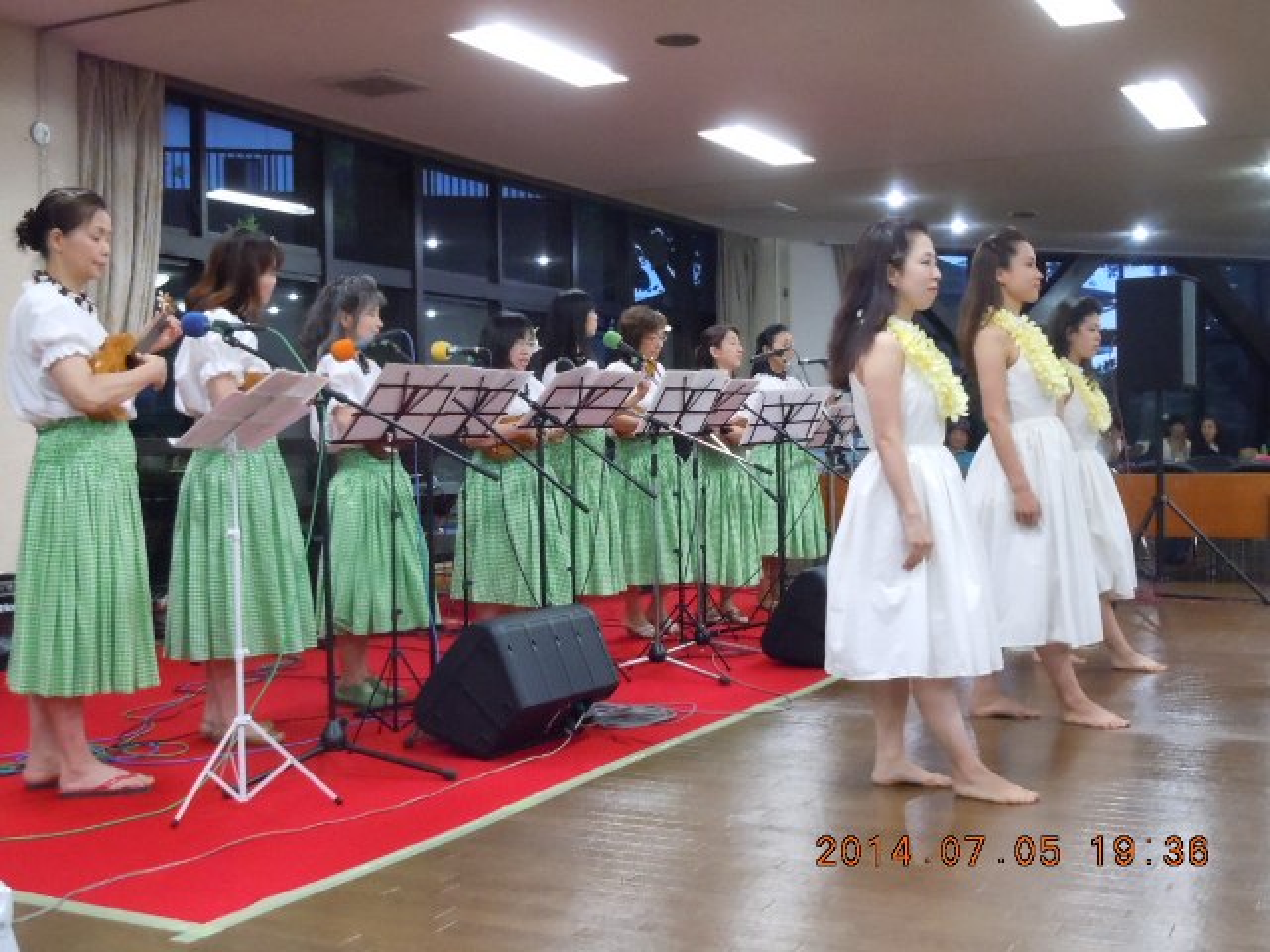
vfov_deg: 32.2
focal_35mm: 45
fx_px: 1651
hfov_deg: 42.1
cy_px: 476
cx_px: 635
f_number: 4.6
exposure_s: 1/25
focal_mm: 8.1
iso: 800
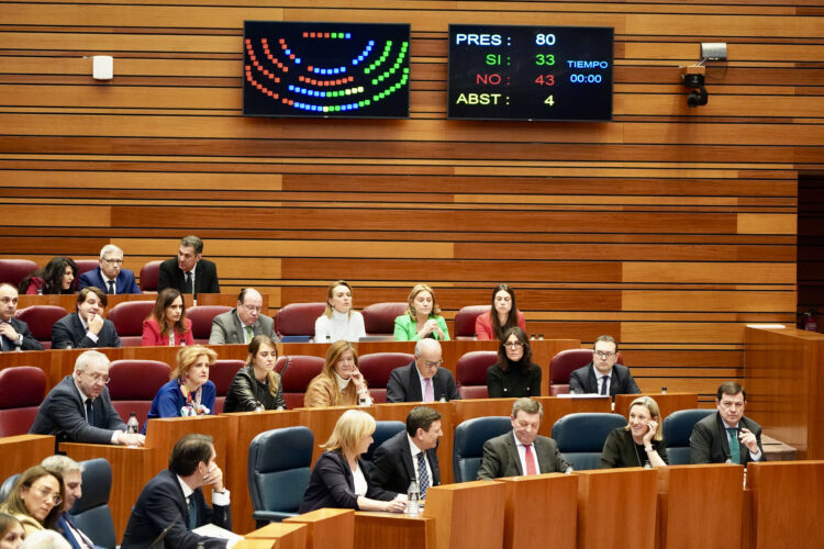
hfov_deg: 19.5
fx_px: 2403
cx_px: 412
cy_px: 274
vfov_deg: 13.0
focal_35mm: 105
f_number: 4
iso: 6400
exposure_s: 1/320
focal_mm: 105
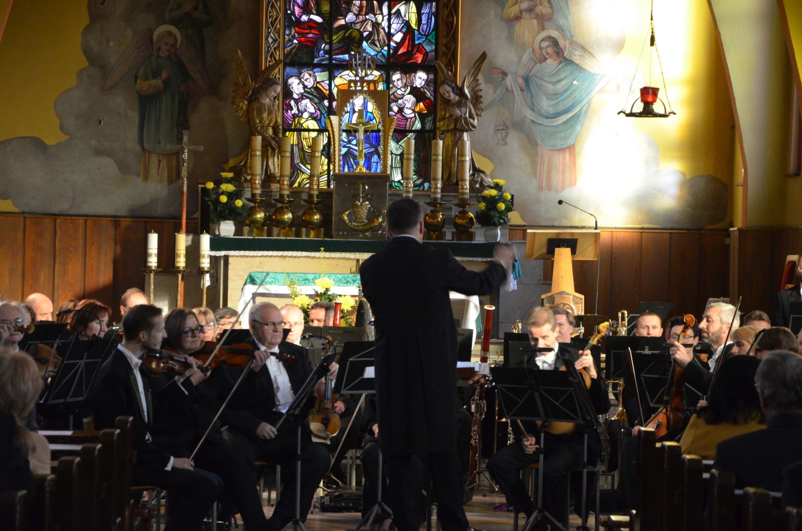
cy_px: 266
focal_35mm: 135
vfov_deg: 10.1
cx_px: 401
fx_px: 3001
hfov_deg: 15.2
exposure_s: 1/30
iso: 2000
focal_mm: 90
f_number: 5.6
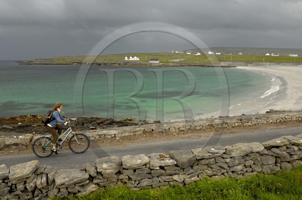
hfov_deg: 62.0
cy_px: 100
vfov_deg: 43.5
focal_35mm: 30
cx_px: 151
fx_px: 251
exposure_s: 1/180
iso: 100
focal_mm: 20
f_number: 5
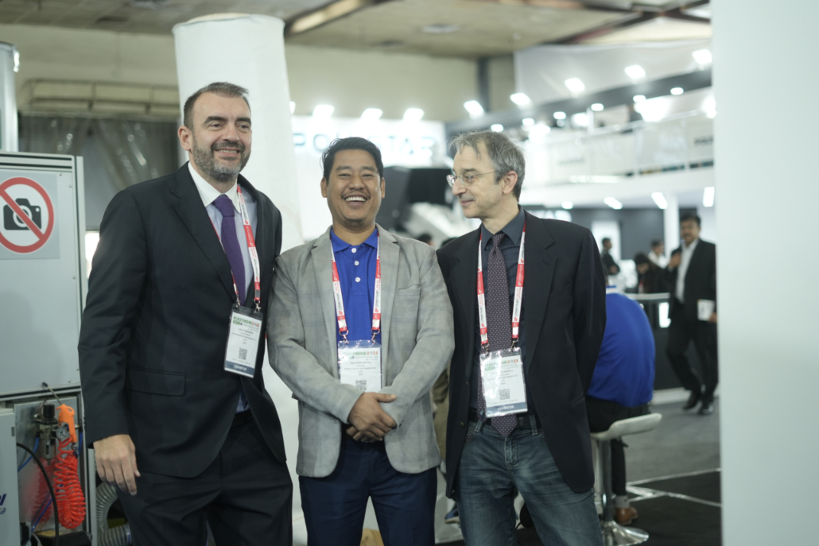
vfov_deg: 27.0
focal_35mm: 50
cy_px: 273
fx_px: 1138
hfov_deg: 39.6
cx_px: 410
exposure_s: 1/200
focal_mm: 50
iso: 400
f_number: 1.8
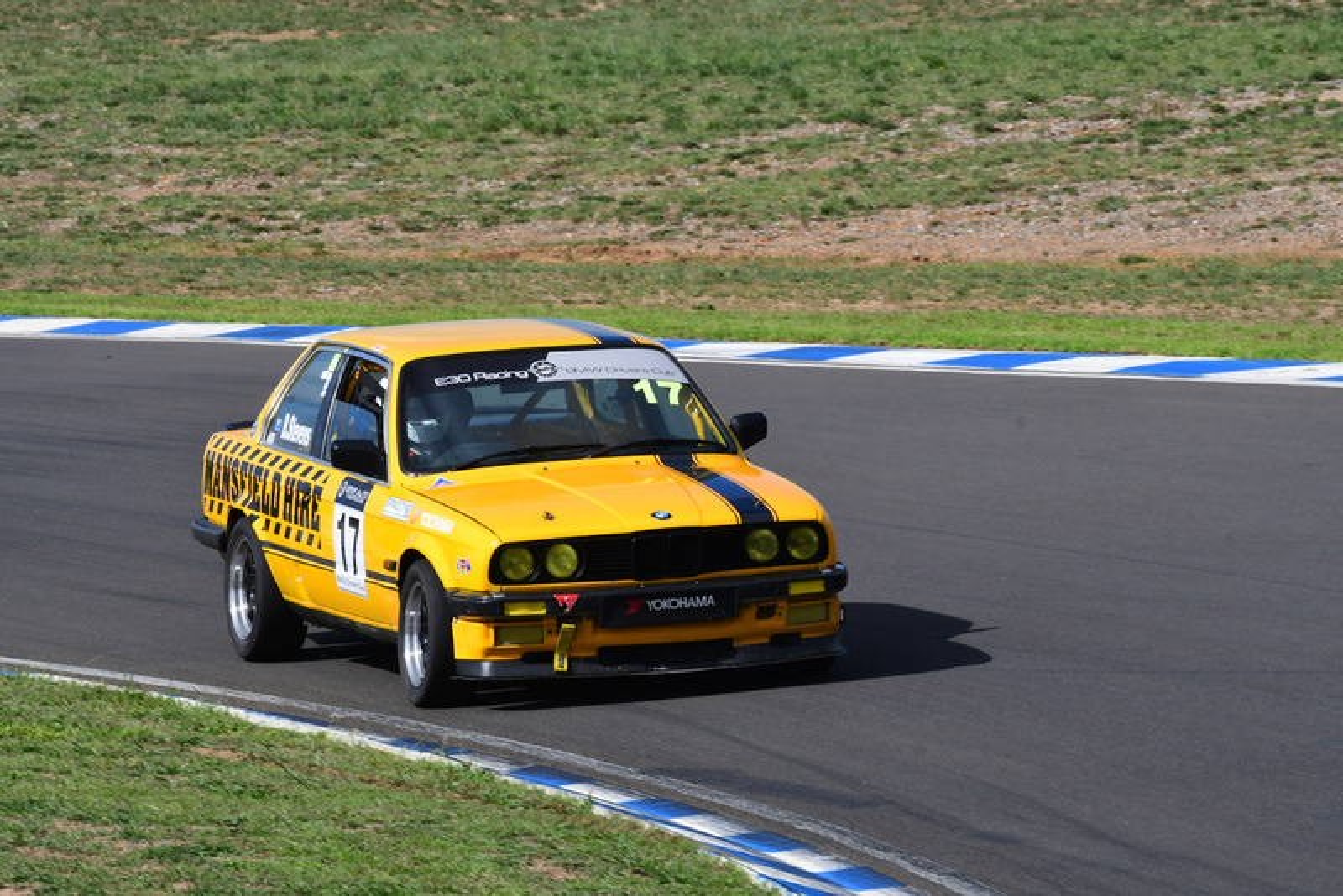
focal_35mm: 600
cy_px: 448
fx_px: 22390
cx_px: 672
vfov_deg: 2.3
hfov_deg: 3.4
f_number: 13
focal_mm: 400
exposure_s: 1/640
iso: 400
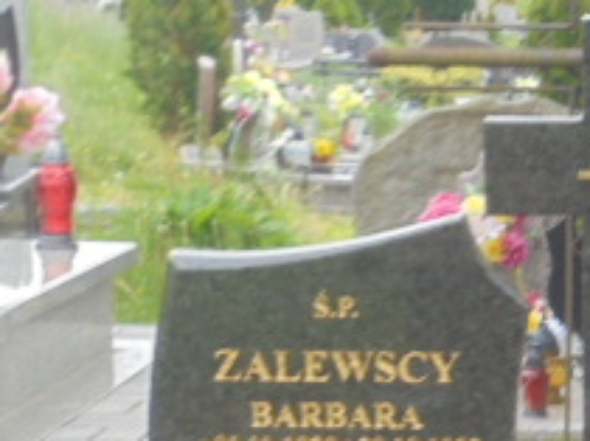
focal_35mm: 171
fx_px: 2911
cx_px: 618
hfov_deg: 11.4
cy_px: 607
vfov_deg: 8.5
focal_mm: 10.1
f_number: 5.2
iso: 100
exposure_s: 1/30
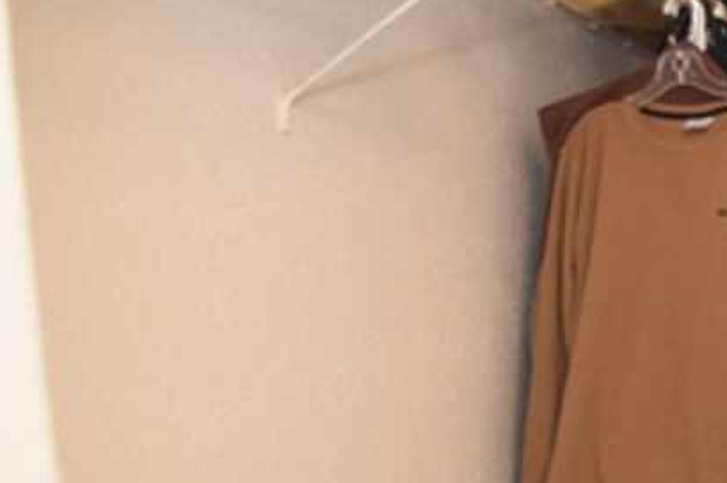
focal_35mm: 47
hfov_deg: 31.1
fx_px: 948
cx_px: 978
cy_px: 291
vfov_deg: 28.5
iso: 800
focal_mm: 10
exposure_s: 1/60
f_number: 4
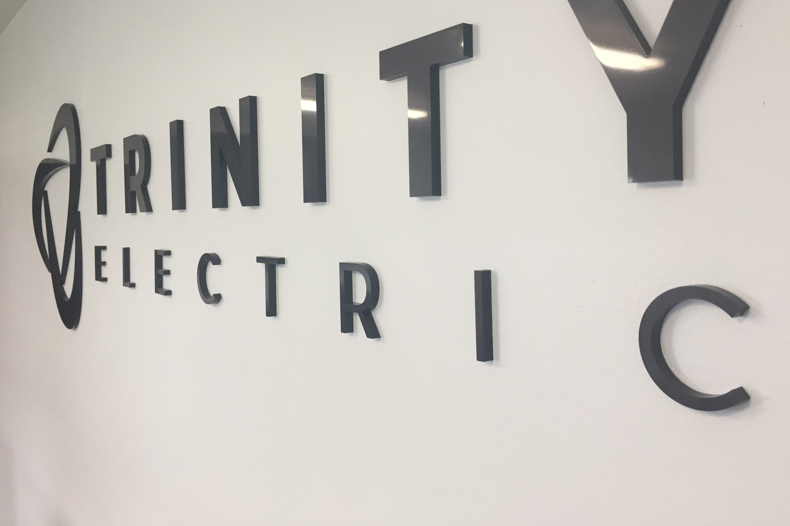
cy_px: 228
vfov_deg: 42.2
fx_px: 680
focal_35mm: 31
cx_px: 401
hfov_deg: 60.3
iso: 40
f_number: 2.2
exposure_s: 1/30
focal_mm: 4.15
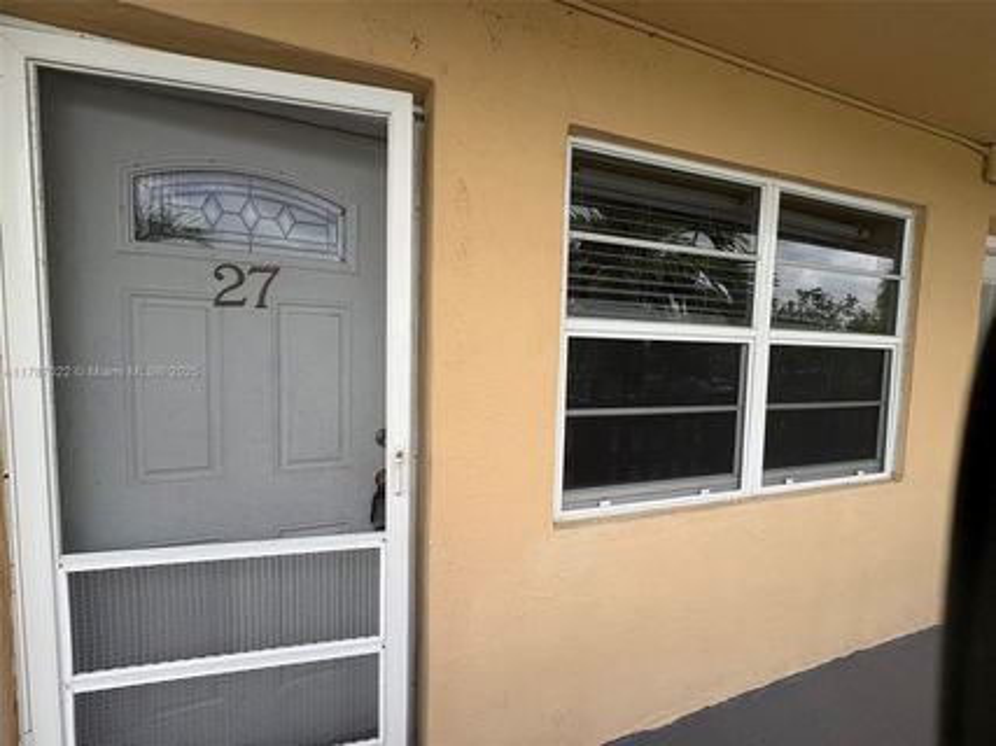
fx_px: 403
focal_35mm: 14
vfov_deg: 85.6
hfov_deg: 102.1
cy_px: 373
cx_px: 498
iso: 40
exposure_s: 1/459
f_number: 2.2
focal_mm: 2.22
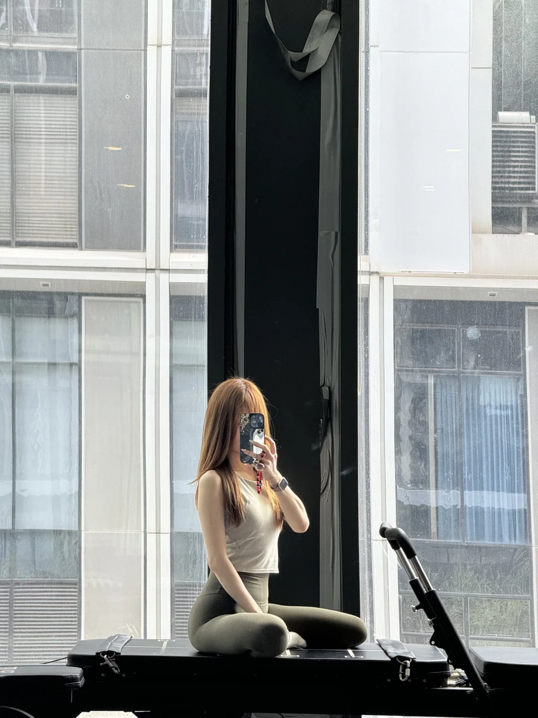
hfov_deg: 12.3
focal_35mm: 120
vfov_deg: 16.4
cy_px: 359
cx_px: 269
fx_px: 2487
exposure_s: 1/100
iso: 200
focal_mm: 15.66
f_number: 2.8
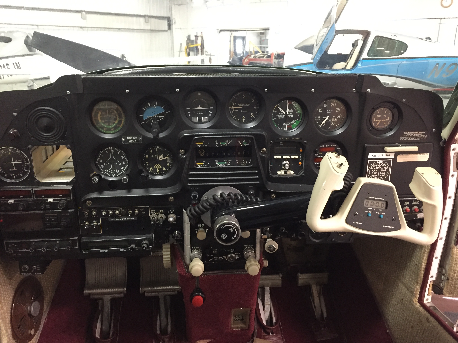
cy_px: 172
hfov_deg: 61.7
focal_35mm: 29
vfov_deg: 48.2
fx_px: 384
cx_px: 229
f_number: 2.2
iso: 250
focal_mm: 4.15
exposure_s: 1/30
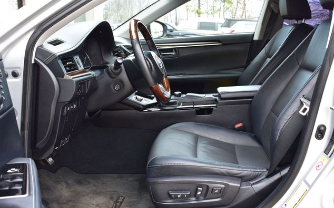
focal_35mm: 37
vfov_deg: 34.4
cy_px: 102
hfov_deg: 52.8
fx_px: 337
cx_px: 168
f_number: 8
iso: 400
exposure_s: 1/60
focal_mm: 24
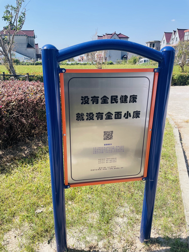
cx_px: 94
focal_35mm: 26
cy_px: 126
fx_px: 189
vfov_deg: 67.3
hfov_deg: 53.1
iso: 32
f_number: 1.6
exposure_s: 1/2053
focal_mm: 4.2
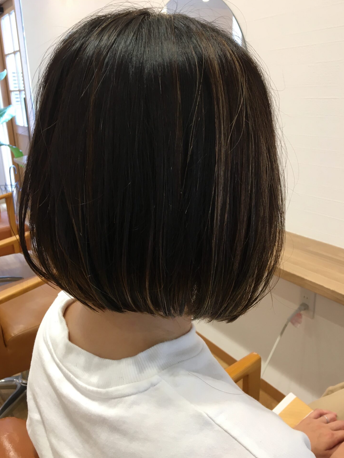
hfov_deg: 45.4
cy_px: 238
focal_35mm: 31
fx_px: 411
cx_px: 174
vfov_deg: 58.3
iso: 50
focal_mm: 4.15
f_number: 2.2
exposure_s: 1/30
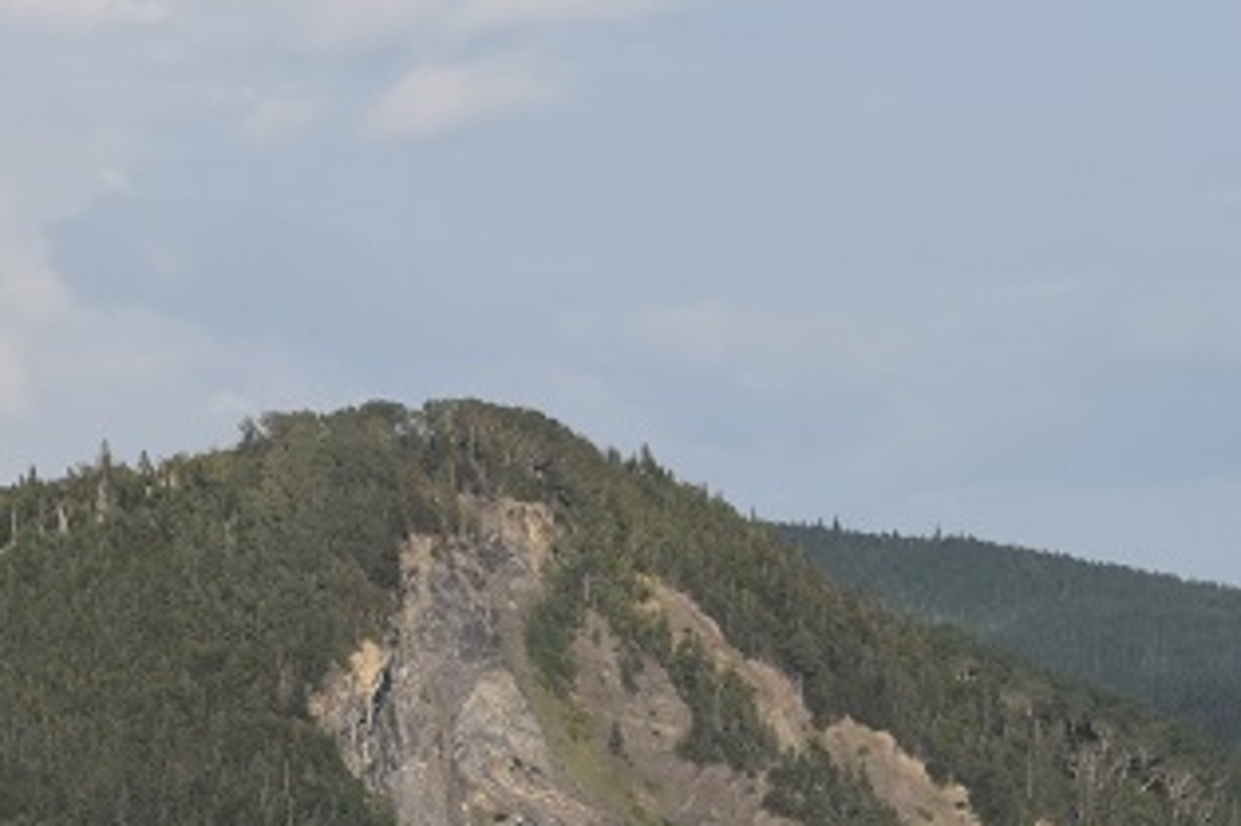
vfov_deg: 3.3
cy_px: 945
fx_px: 14320
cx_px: 150
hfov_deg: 5.0
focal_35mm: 416
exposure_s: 1/400
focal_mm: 85
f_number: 10
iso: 200
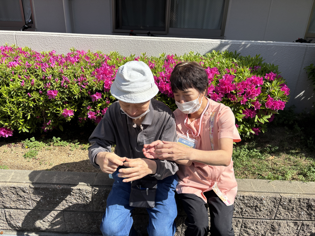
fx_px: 237
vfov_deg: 53.1
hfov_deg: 67.3
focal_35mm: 26
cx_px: 158
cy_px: 118
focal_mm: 5.96
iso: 50
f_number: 1.6
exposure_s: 1/2933
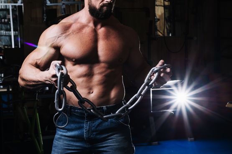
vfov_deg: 16.1
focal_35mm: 85
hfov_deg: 23.9
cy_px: 77
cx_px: 116
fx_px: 548
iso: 100
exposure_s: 1/160
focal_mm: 85
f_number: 11
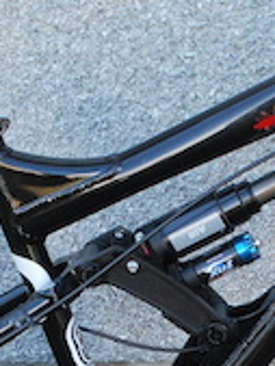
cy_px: 330
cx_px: 206
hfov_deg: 9.0
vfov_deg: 12.0
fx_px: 1735
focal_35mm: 164
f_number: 4.5
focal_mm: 24
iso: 200
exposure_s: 1/80
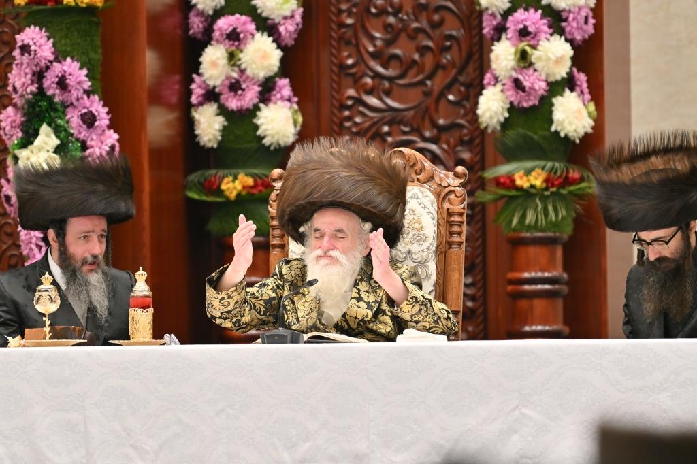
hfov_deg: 6.9
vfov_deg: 4.6
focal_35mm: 300
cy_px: 232
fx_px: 5806
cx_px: 348
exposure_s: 1/250
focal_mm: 200
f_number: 2.8
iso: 200
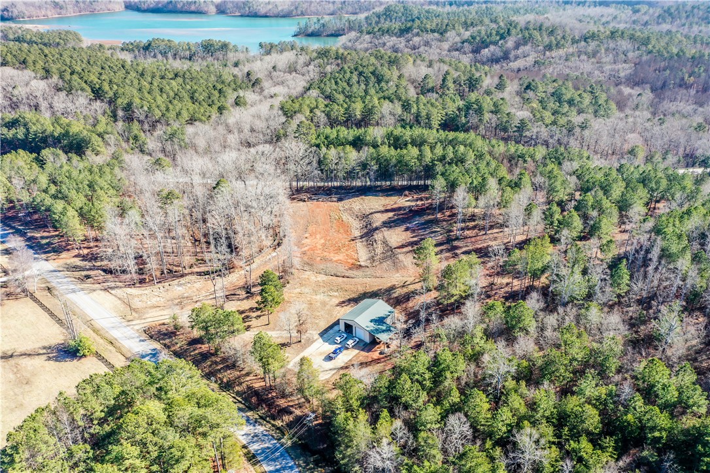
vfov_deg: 46.4
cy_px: 236
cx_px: 355
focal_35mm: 28
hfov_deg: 65.5
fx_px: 552
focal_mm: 10.26
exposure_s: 1/200
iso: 100
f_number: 4.5
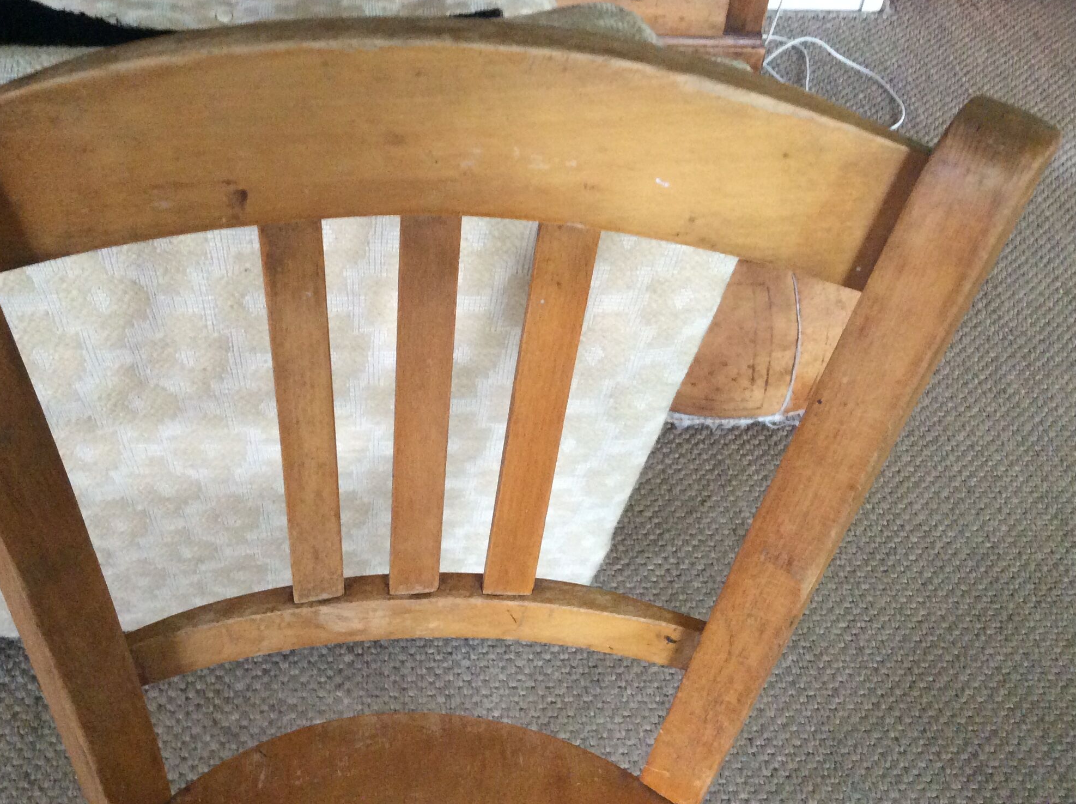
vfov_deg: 34.2
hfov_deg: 44.7
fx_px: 1304
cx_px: 449
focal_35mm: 42
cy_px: 356
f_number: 2.4
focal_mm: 3.3
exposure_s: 1/25
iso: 250
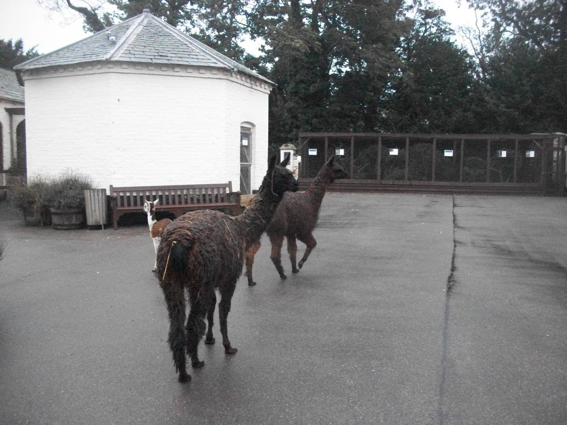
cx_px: 284
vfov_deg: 44.2
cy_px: 212
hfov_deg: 56.8
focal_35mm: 32
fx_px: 524
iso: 800
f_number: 2.9
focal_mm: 5.7
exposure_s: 1/400
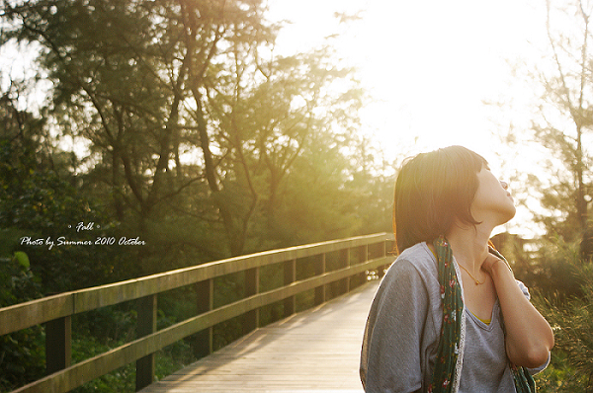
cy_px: 196
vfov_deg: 16.5
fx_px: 1357
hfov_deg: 24.7
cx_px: 296
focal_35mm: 82
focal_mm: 55
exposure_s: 1/100
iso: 100
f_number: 5.6
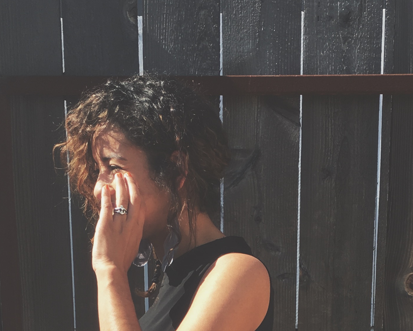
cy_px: 464
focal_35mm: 81
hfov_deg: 23.5
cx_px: 238
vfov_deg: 17.4
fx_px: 990
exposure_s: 1/610
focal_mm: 4.15
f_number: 2.2
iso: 25
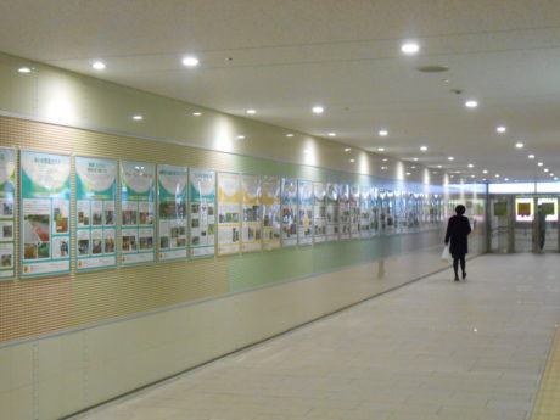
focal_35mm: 56
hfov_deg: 34.3
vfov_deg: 26.1
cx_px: 280
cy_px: 210
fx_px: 906
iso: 800
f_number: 5.2
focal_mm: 10
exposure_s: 1/50
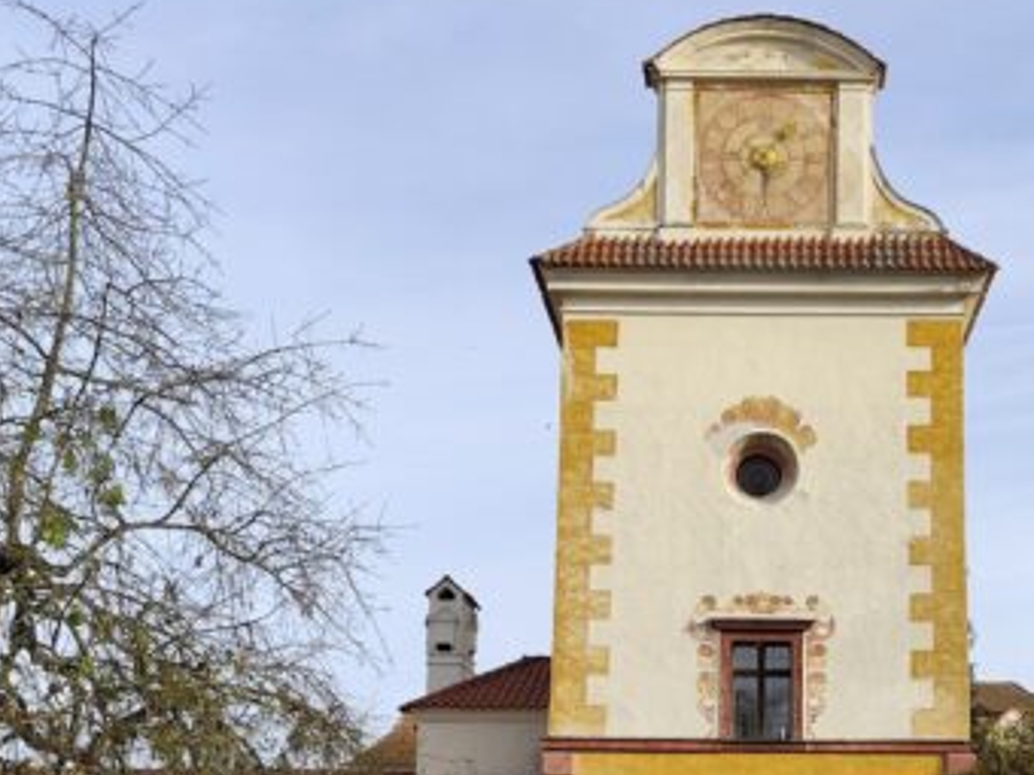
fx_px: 1553
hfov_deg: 36.2
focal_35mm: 52
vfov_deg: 26.8
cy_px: 735
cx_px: 745
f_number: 1.65
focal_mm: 6.19
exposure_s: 1/498
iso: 50
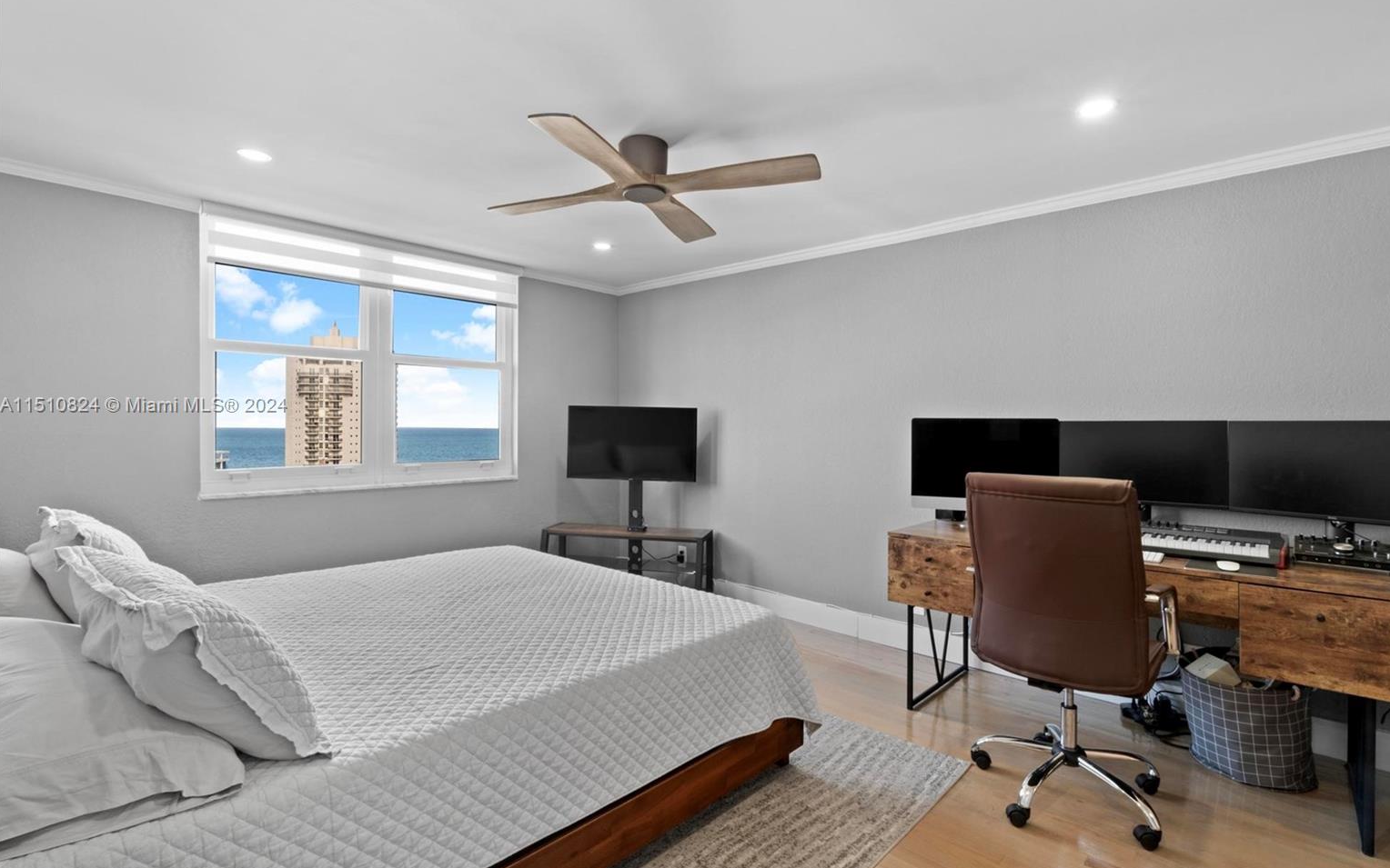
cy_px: 406
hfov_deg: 97.8
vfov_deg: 71.2
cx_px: 723
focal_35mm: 16
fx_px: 606
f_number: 11
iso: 250
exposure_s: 1.6
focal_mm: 10
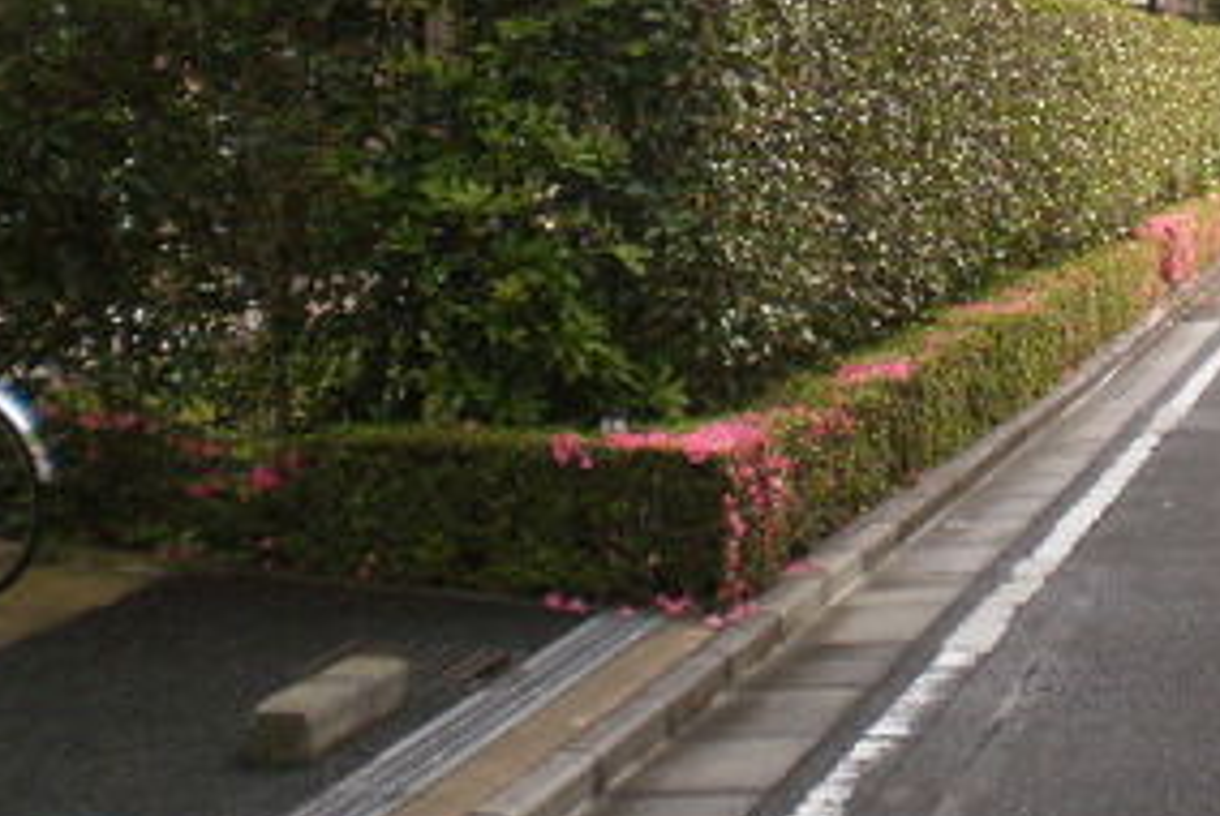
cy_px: -77
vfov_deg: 16.8
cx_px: 975
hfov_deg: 25.2
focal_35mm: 79
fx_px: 2680
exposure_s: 1/200
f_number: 3.1
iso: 100
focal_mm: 6.3
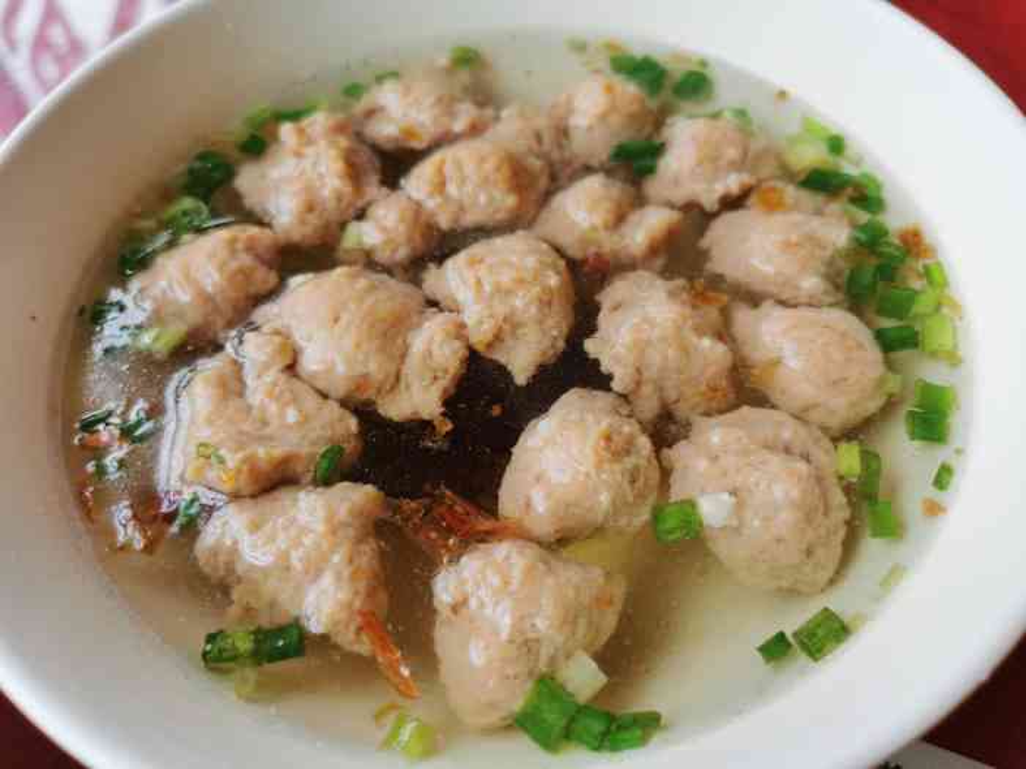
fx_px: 800
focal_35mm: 27
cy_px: 384
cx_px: 513
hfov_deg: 65.3
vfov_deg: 51.4
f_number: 1.8
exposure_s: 1/294
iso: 50
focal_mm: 5.58
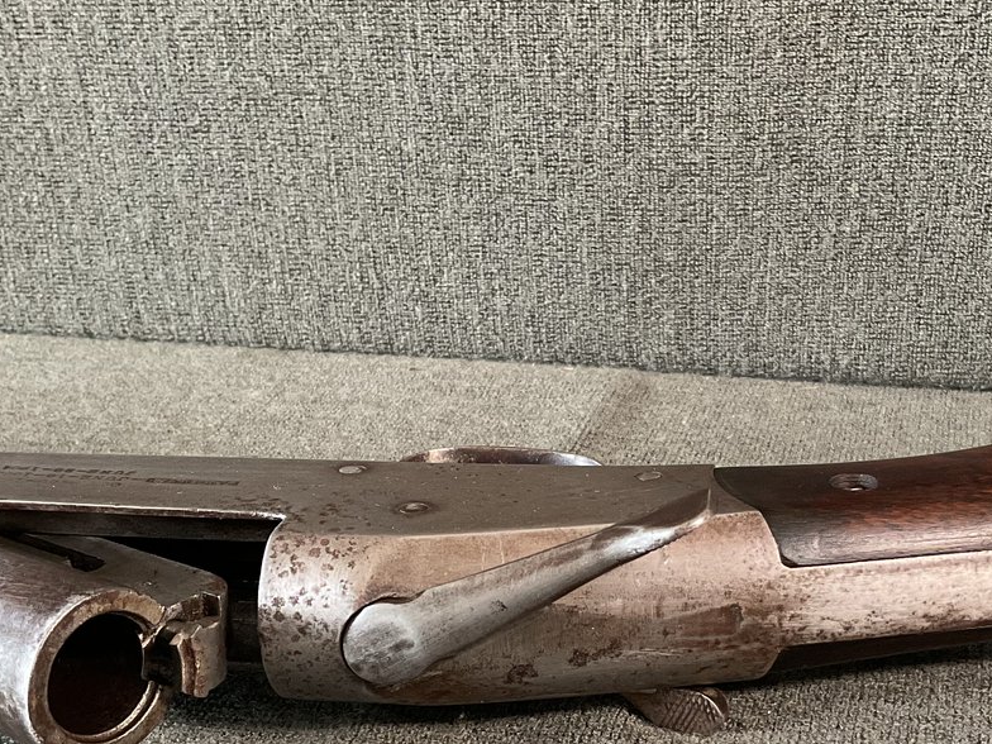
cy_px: 593
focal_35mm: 56
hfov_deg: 34.2
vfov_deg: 25.7
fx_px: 1605
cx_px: 628
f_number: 1.8
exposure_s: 1/60
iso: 200
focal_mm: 3
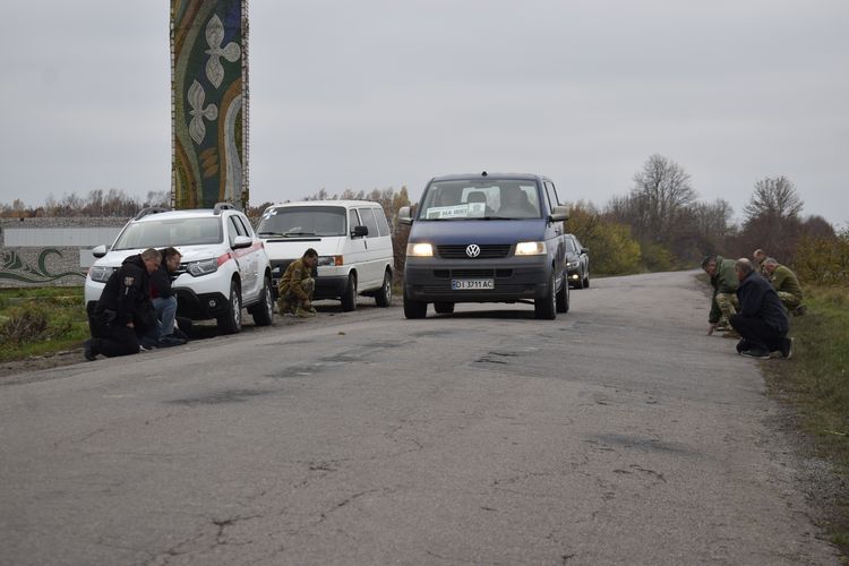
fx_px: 1945
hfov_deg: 24.6
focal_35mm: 82
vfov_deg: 16.6
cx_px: 424
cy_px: 283
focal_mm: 55
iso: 200
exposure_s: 1/250
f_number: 5.6
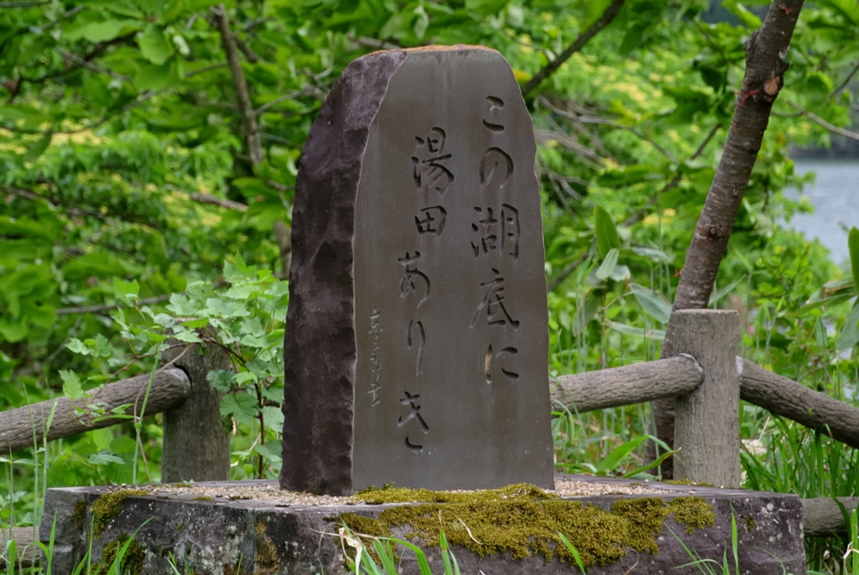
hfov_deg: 6.9
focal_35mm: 297
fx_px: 7094
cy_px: 288
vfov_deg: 4.6
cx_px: 430
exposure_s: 1/80
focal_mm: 110
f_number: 5.6
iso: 100
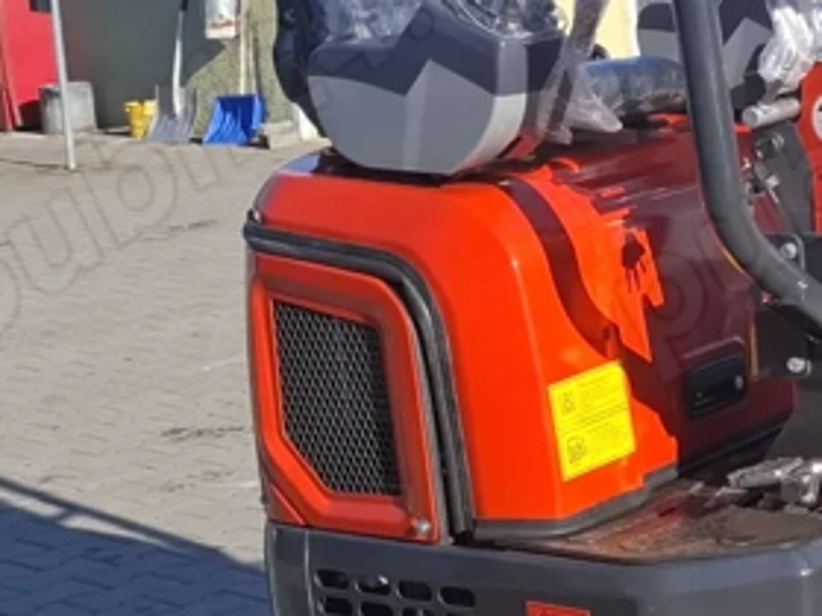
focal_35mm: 82
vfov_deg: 17.9
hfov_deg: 20.2
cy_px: 164
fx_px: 1947
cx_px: 1268
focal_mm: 5.54
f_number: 1.8
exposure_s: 1/1681
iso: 50
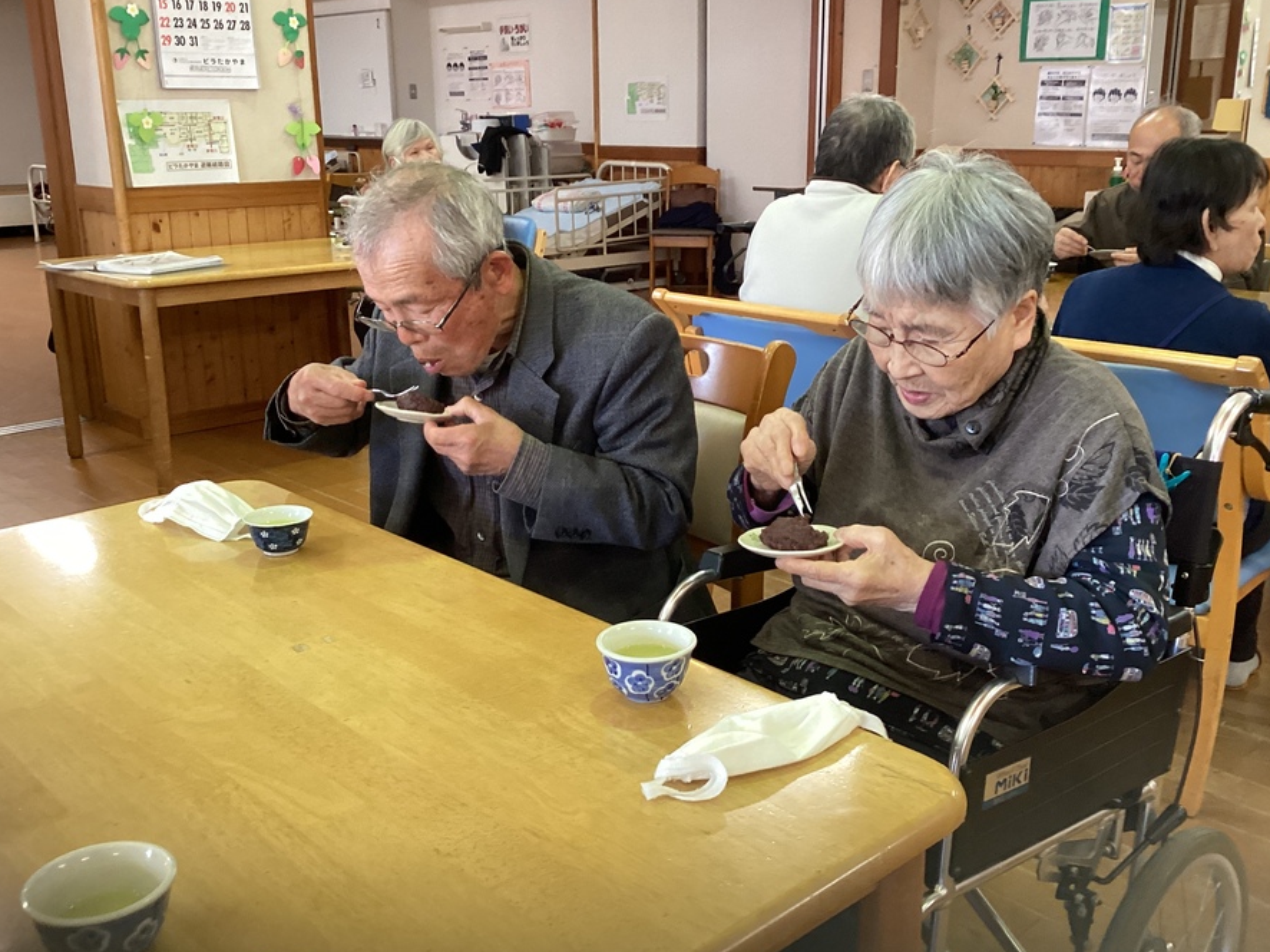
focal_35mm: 35
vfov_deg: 40.7
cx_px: 644
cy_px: 472
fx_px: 1284
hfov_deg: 52.6
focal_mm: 3.3
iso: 250
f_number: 2.4
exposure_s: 1/60
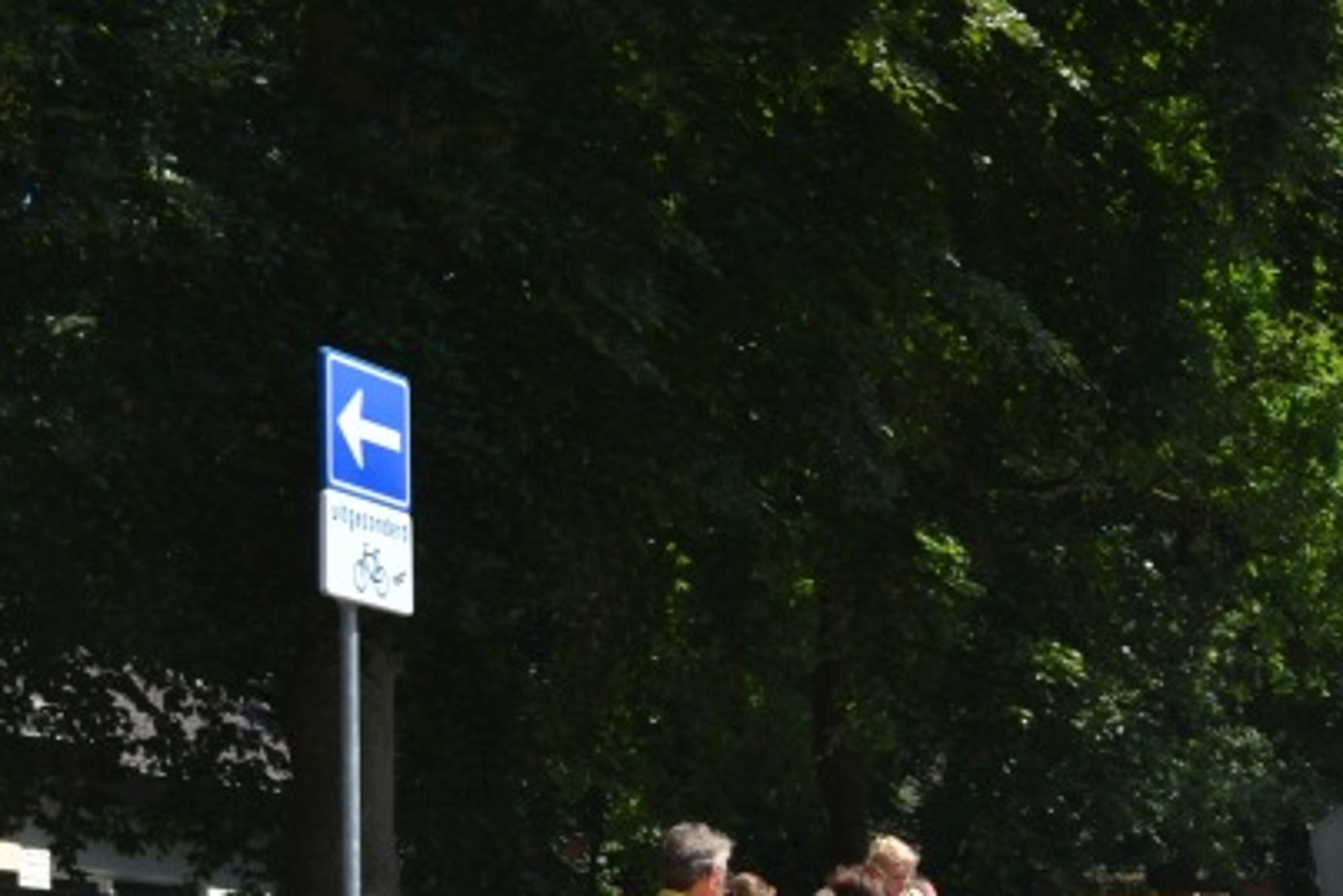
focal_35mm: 134
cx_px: 1353
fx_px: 5000
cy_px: 1011
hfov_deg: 15.0
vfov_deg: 10.1
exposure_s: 1/200
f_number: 8
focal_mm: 36
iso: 100
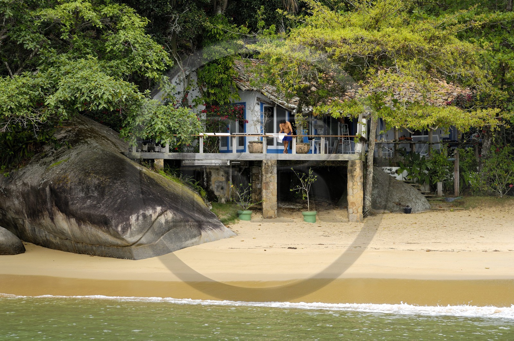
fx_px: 1283
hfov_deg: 22.7
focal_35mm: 90
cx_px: 257
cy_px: 170
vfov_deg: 15.1
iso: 100
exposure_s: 1/125
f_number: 5.6
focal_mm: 60
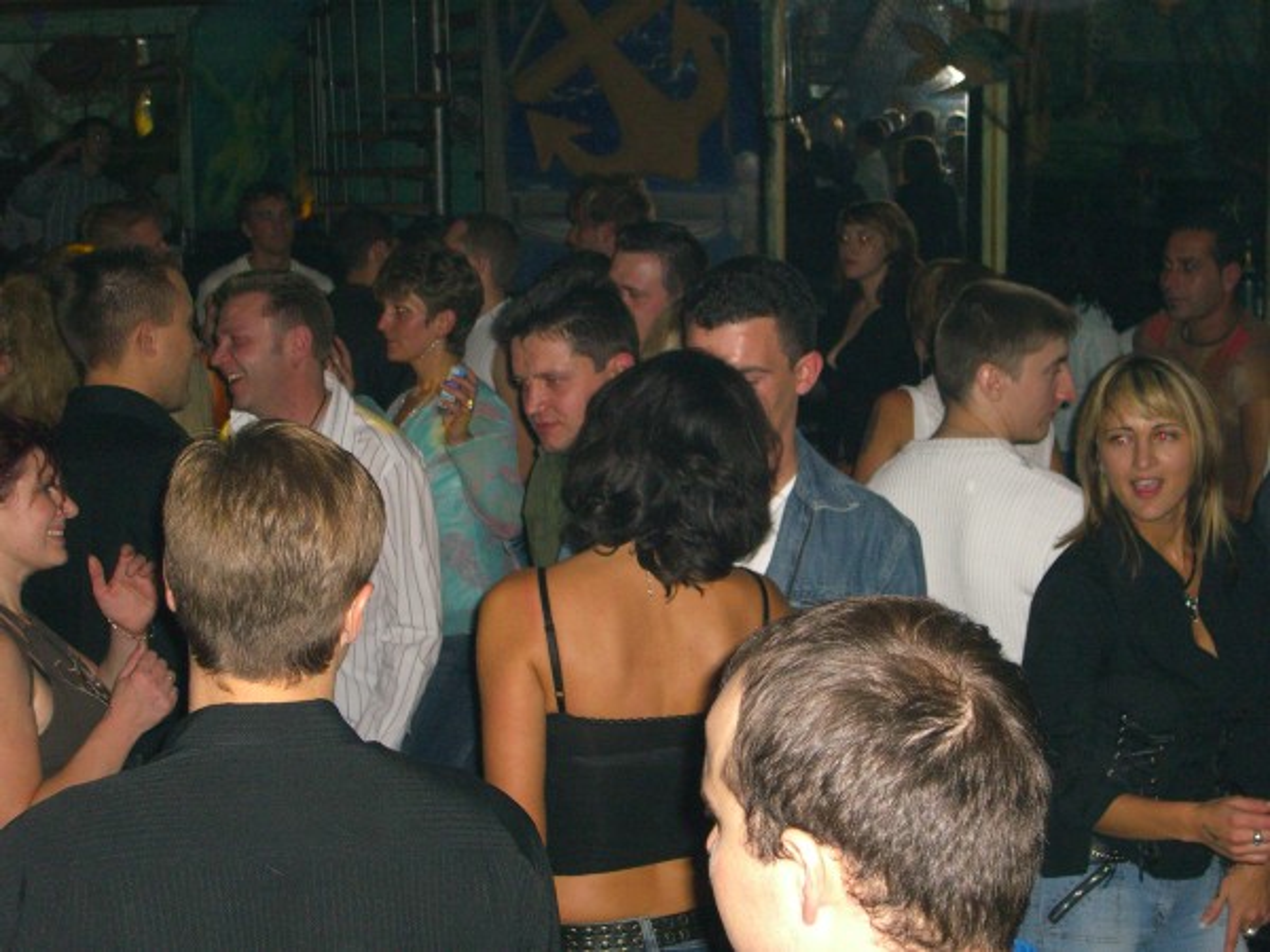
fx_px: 2495
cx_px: 635
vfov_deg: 21.6
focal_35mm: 68
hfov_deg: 28.6
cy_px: 476
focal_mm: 14.2
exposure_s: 1/60
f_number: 4
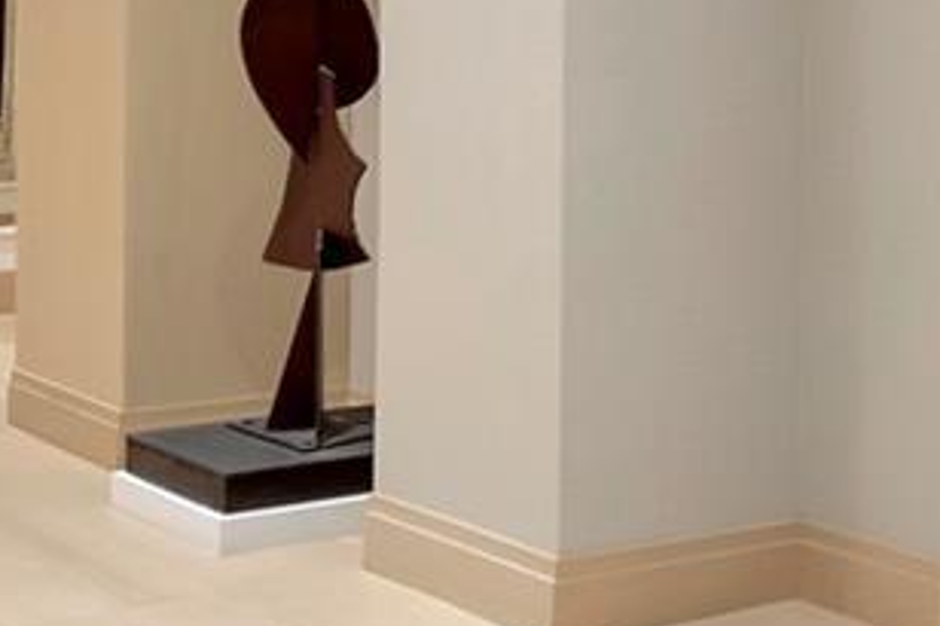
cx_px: 1288
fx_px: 2035
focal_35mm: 78
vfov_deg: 16.8
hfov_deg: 22.6
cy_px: -98
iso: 400
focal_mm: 10
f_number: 5.6
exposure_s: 1/6
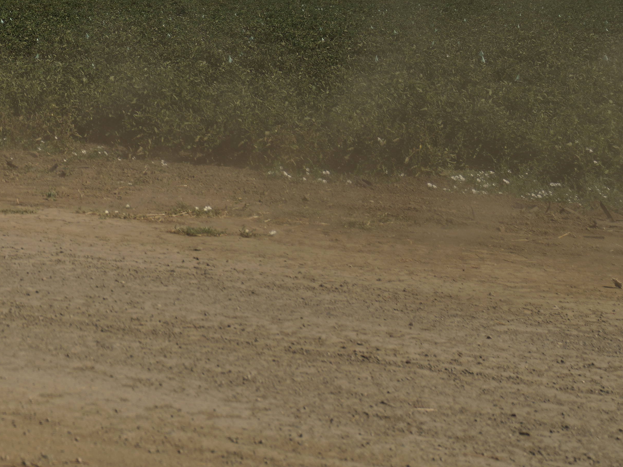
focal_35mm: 111
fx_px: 1998
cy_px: -114
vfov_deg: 13.0
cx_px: -218
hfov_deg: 16.6
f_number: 3.2
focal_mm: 35
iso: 100
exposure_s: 1/5000
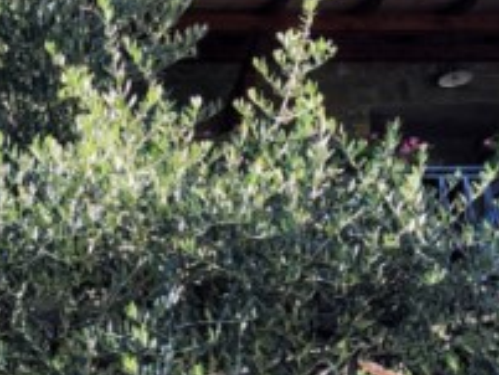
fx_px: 1976
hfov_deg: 13.4
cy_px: 566
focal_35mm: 137
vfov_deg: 10.5
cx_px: -290
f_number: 1.8
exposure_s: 1/421
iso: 12
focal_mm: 6.4
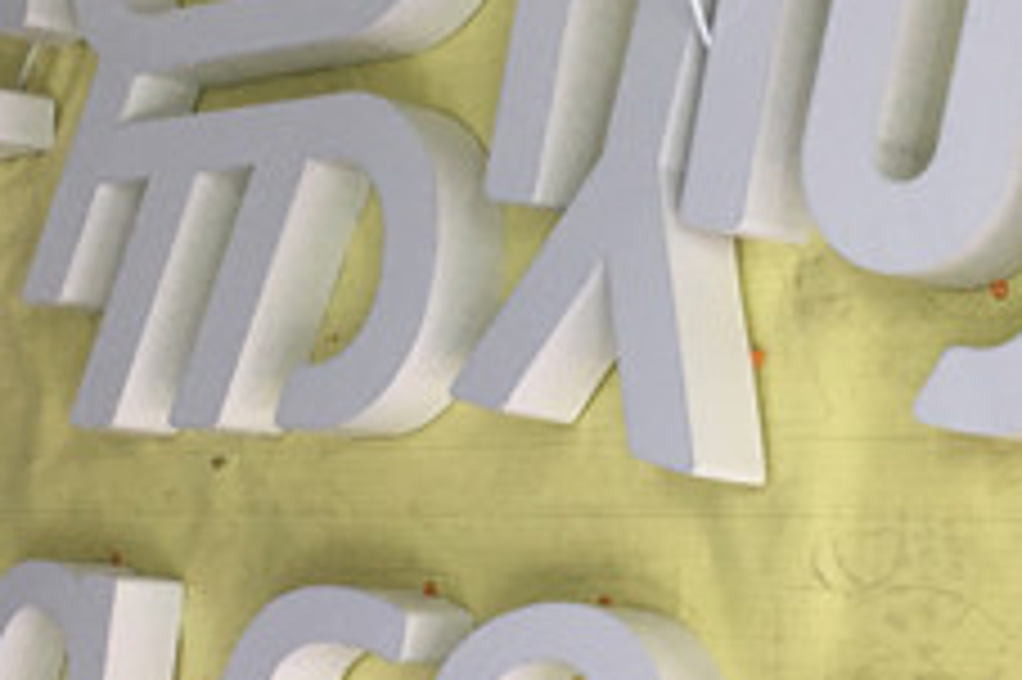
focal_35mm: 85
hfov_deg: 23.9
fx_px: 2411
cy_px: 279
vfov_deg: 16.0
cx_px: 531
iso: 64
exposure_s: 1/33
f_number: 2.2
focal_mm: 4.15
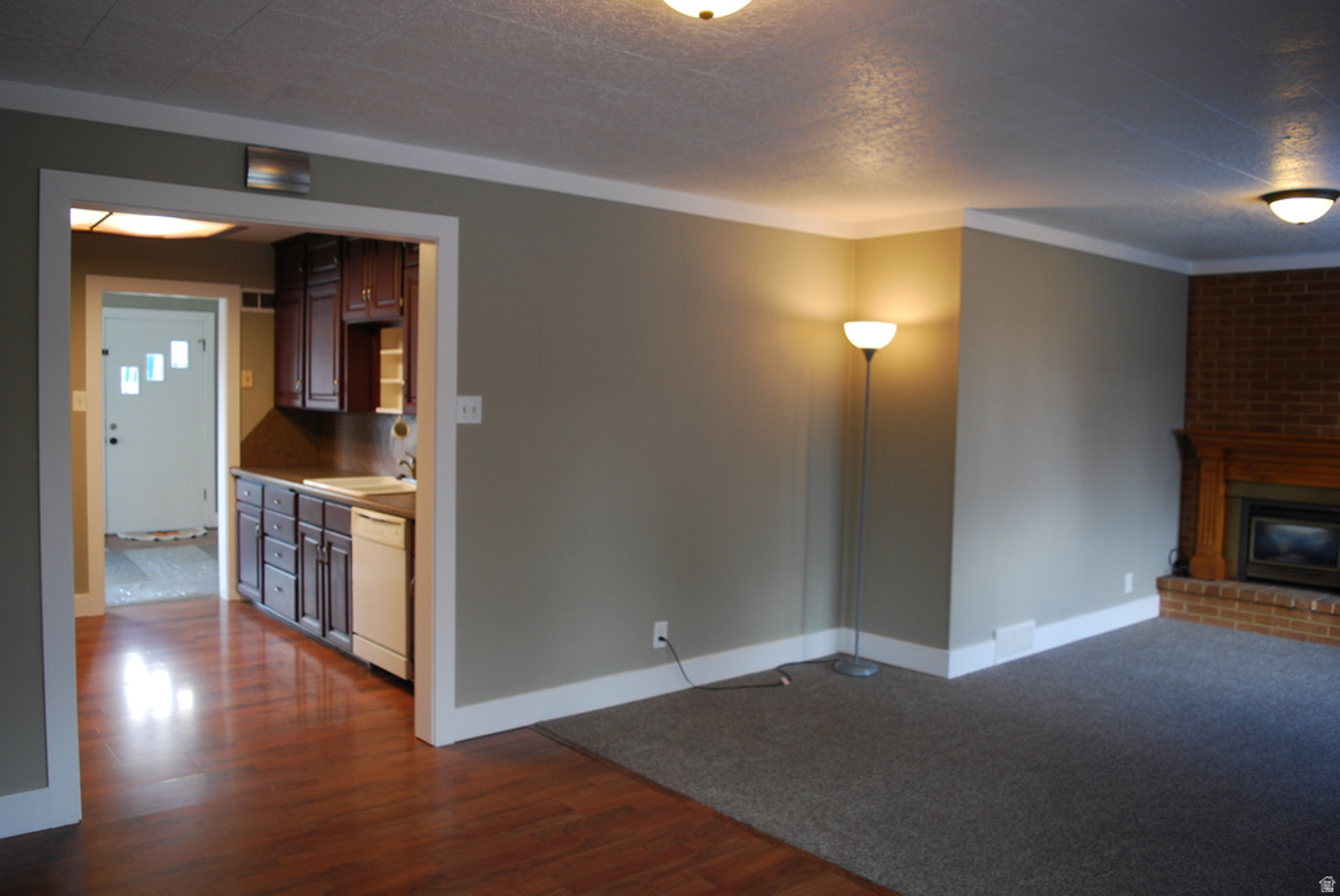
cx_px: 670
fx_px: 1006
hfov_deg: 67.3
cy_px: 448
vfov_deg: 48.0
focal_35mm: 27
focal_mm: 18
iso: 280
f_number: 3.5
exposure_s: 1/30
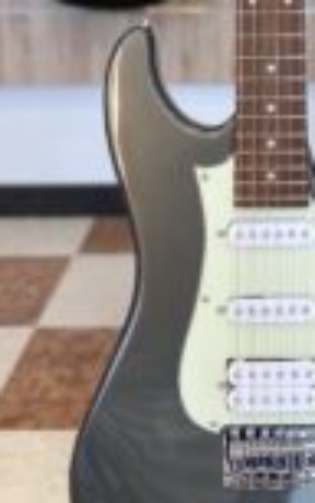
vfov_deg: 27.1
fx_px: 986
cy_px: 13
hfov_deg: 17.9
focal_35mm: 72
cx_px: 269
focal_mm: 4.25
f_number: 1.8
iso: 64
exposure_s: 1/100
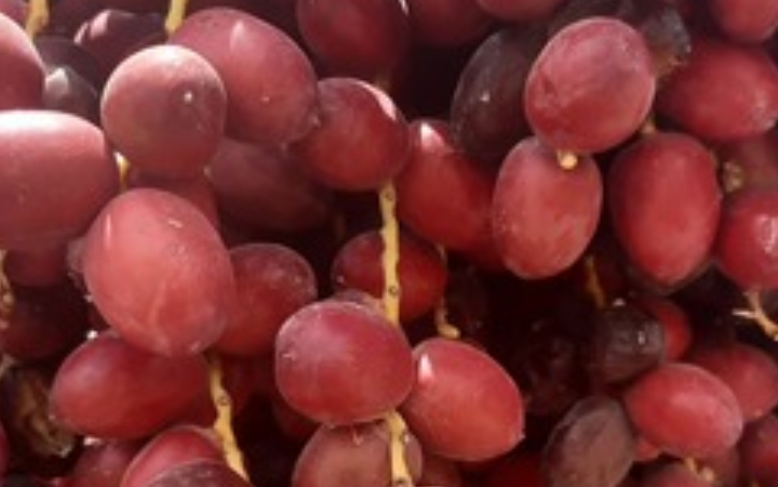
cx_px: 477
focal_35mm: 46
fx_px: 975
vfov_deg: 27.5
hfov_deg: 43.2
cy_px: 386
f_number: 1.7
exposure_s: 1/270
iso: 40
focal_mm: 3.93
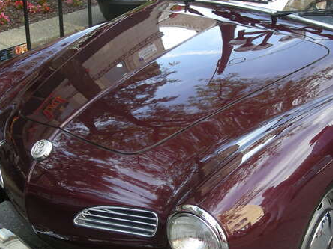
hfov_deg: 30.5
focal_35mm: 63
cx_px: 218
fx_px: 606
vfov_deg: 23.3
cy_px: 136
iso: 50
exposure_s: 1/73.5
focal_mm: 5.7
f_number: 2.8
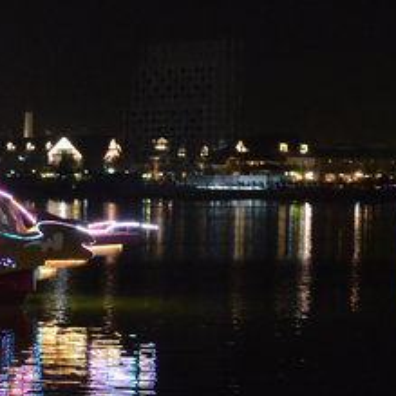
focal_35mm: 138
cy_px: 269
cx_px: -192
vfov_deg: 12.6
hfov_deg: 12.1
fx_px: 1786
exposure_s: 1/8
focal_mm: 34
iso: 3200
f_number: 8
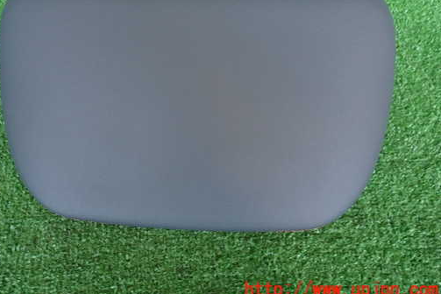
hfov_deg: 59.8
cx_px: 180
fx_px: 380
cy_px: 104
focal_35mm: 31
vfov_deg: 42.0
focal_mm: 4.5
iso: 320
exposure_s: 1/30
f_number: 2
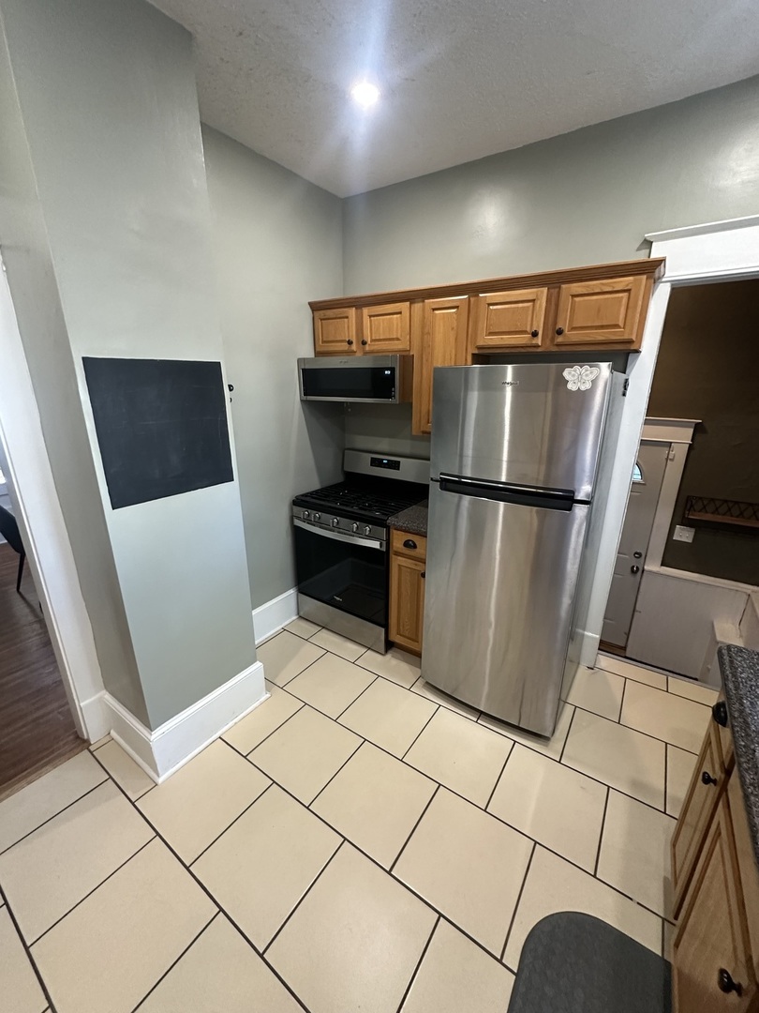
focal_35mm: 14
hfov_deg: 85.7
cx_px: 380
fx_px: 409
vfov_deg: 102.1
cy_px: 506
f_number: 2.2
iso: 400
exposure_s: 1/60
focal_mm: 2.22
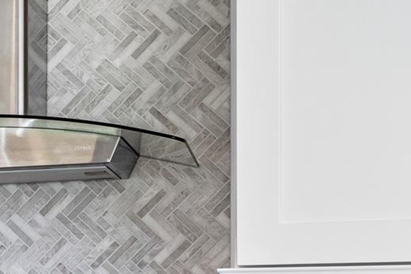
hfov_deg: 15.7
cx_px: -282
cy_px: 325
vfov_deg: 11.7
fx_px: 1313
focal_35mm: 115
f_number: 9
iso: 100
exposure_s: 1/1.25
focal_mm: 29
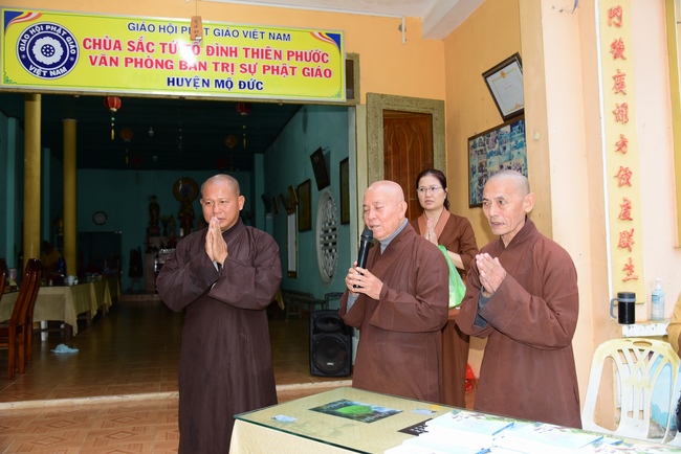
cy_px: 227
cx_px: 340
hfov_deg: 58.7
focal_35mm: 32
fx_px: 606
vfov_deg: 41.2
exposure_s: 1/60
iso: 800
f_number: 4.5
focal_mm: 32
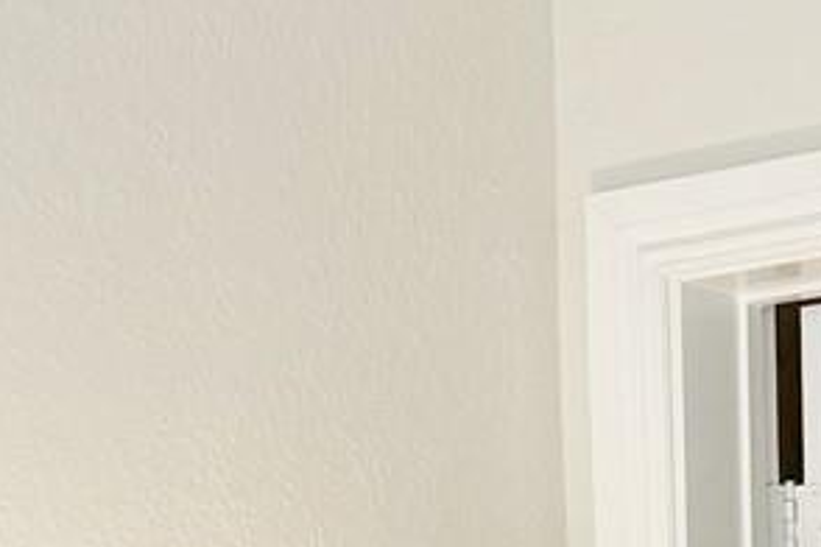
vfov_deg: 7.5
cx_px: 659
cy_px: 1242
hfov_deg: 11.8
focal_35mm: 174
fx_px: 3968
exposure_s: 1/91
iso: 200
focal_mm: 6.86
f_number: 1.78
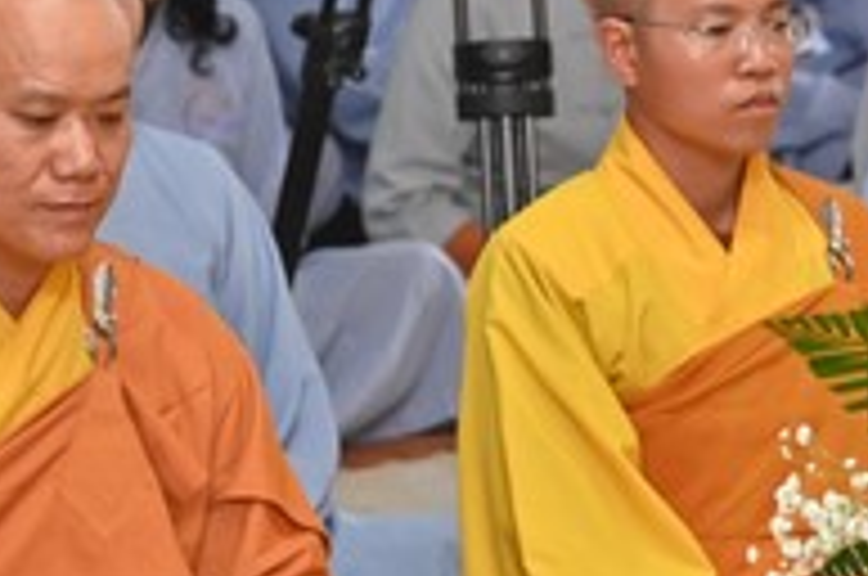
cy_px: 63
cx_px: 1030
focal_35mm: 354
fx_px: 8521
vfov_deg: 3.9
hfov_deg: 5.8
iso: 1600
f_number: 5
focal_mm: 105
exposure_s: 1/125
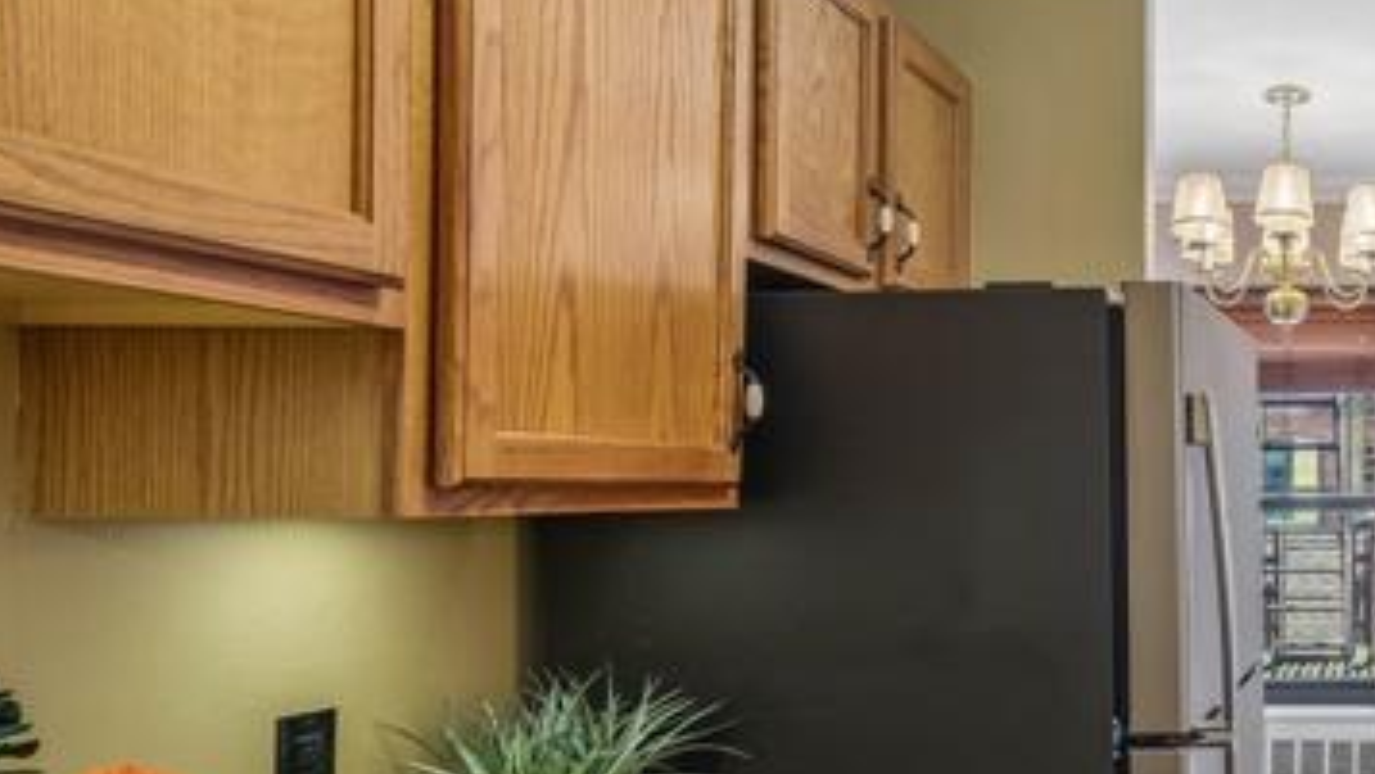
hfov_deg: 44.5
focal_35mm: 36
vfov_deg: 32.8
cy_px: 466
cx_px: 1452
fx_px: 1313
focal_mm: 8
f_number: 8
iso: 320
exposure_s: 1/4
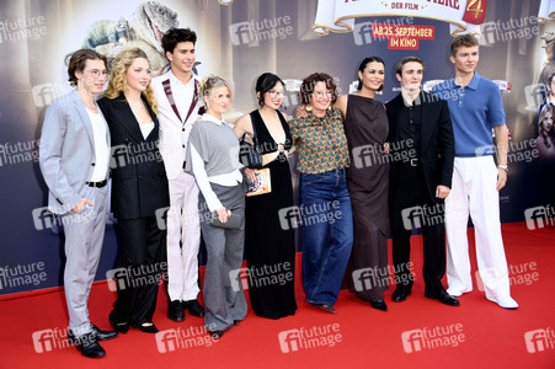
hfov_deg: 44.5
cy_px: 184
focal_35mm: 44
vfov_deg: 30.5
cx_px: 278
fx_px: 678
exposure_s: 1/200
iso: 640
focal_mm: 44
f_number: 5.6
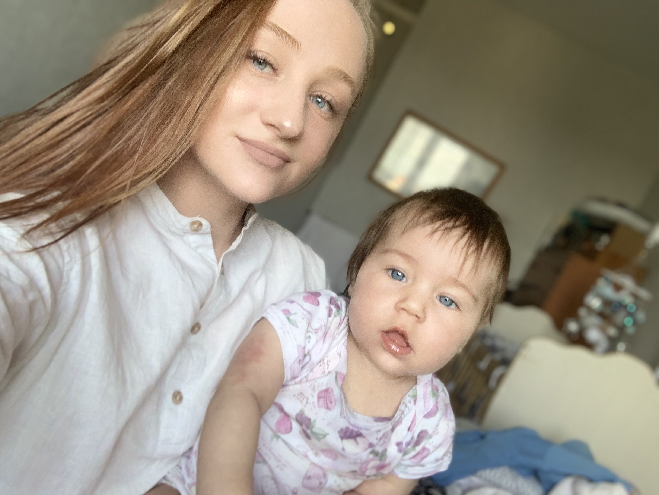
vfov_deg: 44.2
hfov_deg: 56.8
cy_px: 248
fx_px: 609
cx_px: 330
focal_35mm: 32
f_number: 2.2
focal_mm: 2.87
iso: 125
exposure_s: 1/60
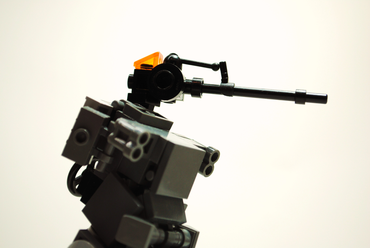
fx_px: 849
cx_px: 185
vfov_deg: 16.6
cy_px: 124
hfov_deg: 24.6
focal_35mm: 82
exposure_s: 1/60
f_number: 5.6
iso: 200
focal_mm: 55
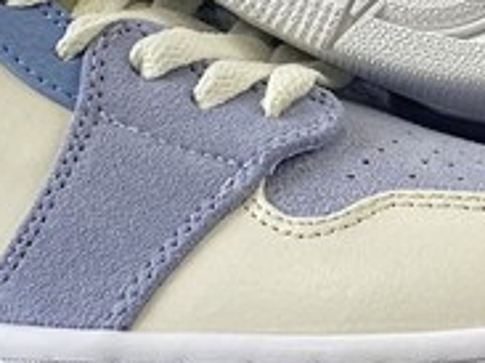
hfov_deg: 13.9
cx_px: 334
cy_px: 11
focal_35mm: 142
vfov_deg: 10.4
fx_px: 1988
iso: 80
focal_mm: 4.25
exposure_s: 1/100
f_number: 1.8
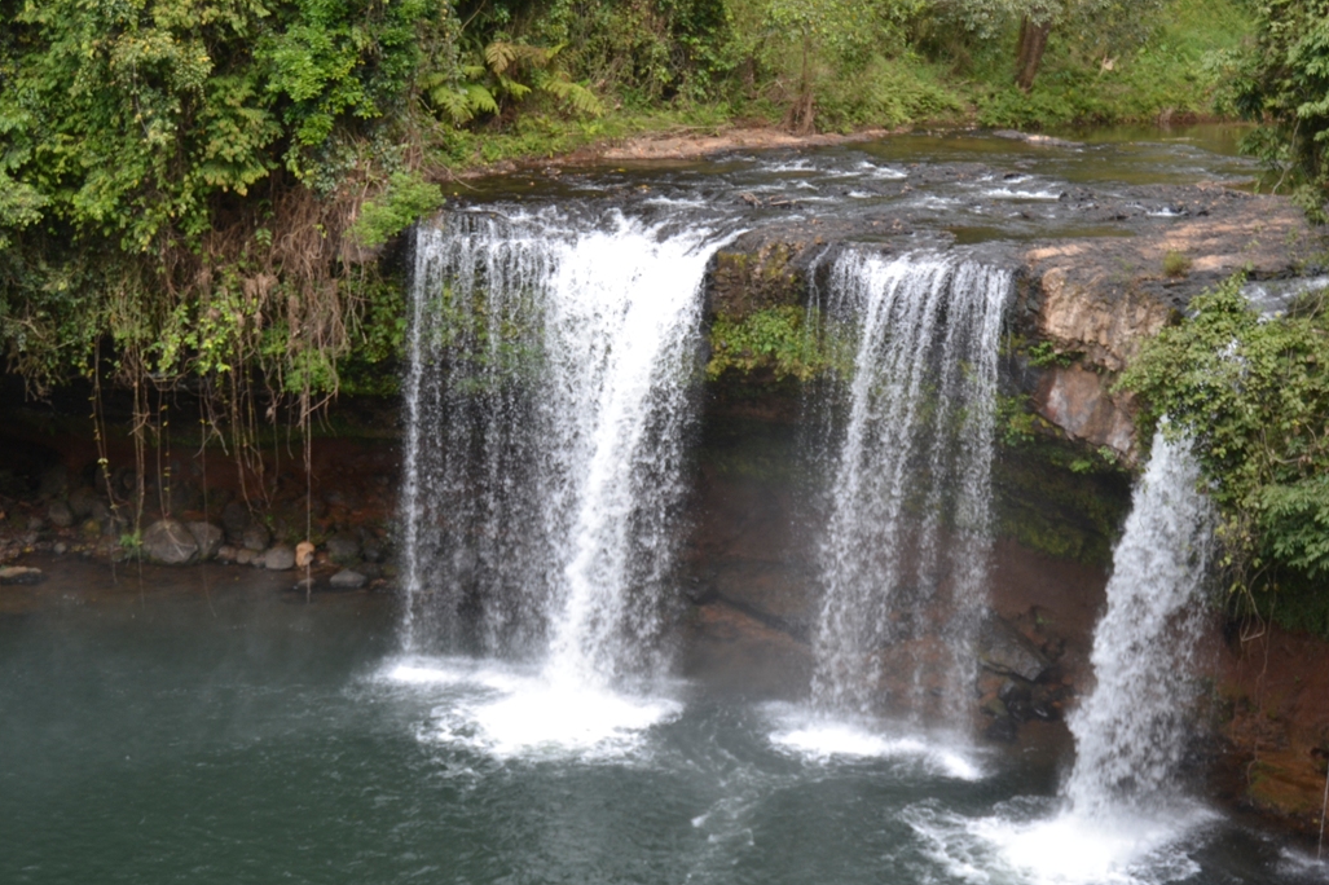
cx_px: 679
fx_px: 2347
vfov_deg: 21.3
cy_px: 509
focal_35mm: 64
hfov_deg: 31.6
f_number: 5.6
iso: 160
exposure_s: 1/125
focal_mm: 35
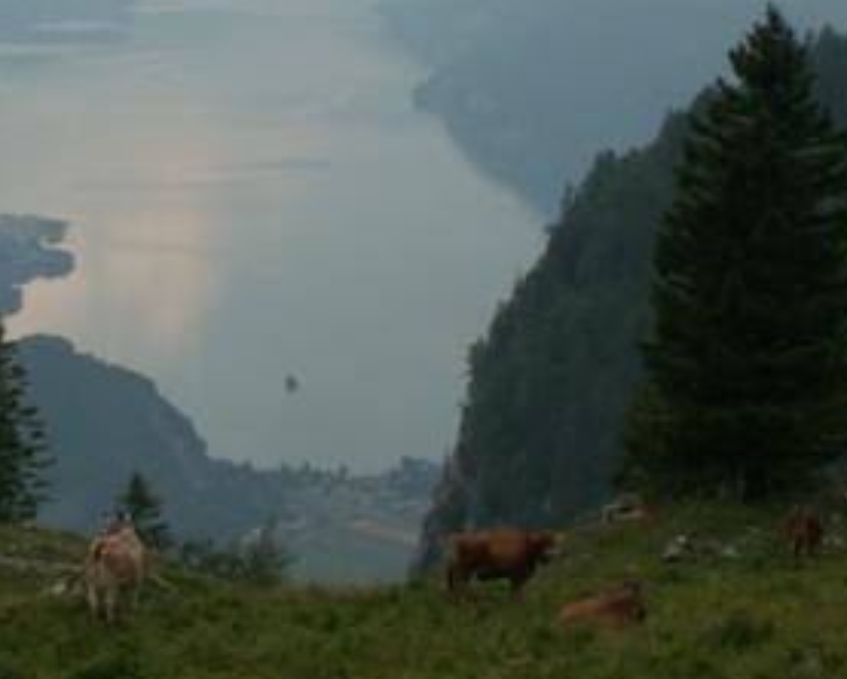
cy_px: 113
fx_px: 3788
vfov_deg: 10.2
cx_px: 281
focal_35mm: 151
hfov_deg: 12.7
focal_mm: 11.11
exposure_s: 1/100
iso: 50
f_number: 8
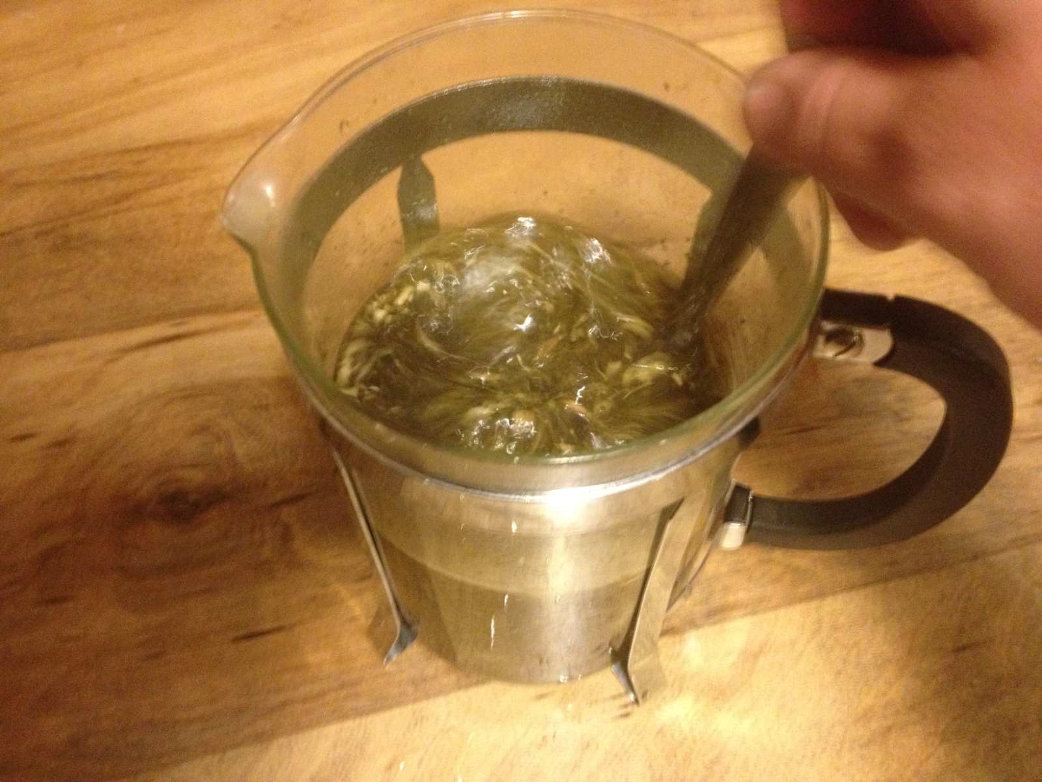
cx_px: 521
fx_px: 1054
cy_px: 391
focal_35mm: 35
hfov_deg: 52.6
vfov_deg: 40.7
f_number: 2.4
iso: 500
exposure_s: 1/15
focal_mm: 4.28
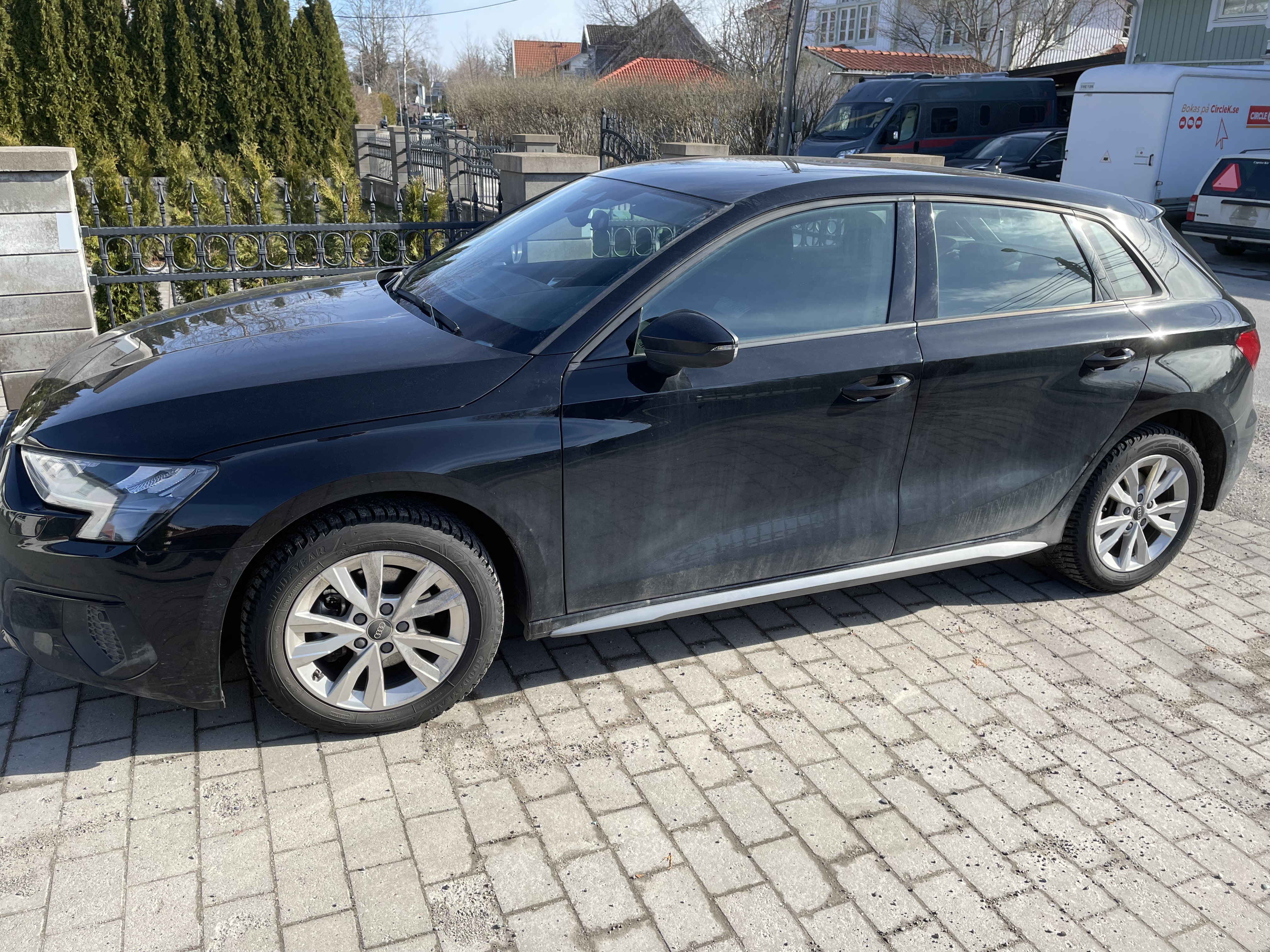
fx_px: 954
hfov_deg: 67.3
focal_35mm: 26
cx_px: 635
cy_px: 476
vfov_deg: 53.1
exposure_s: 1/1335
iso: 32
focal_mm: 4.2
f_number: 1.6
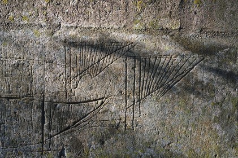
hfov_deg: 32.4
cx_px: 119
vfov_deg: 21.9
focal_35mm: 62
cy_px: 79
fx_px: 410
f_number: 8
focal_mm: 62
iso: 200
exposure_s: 1/100
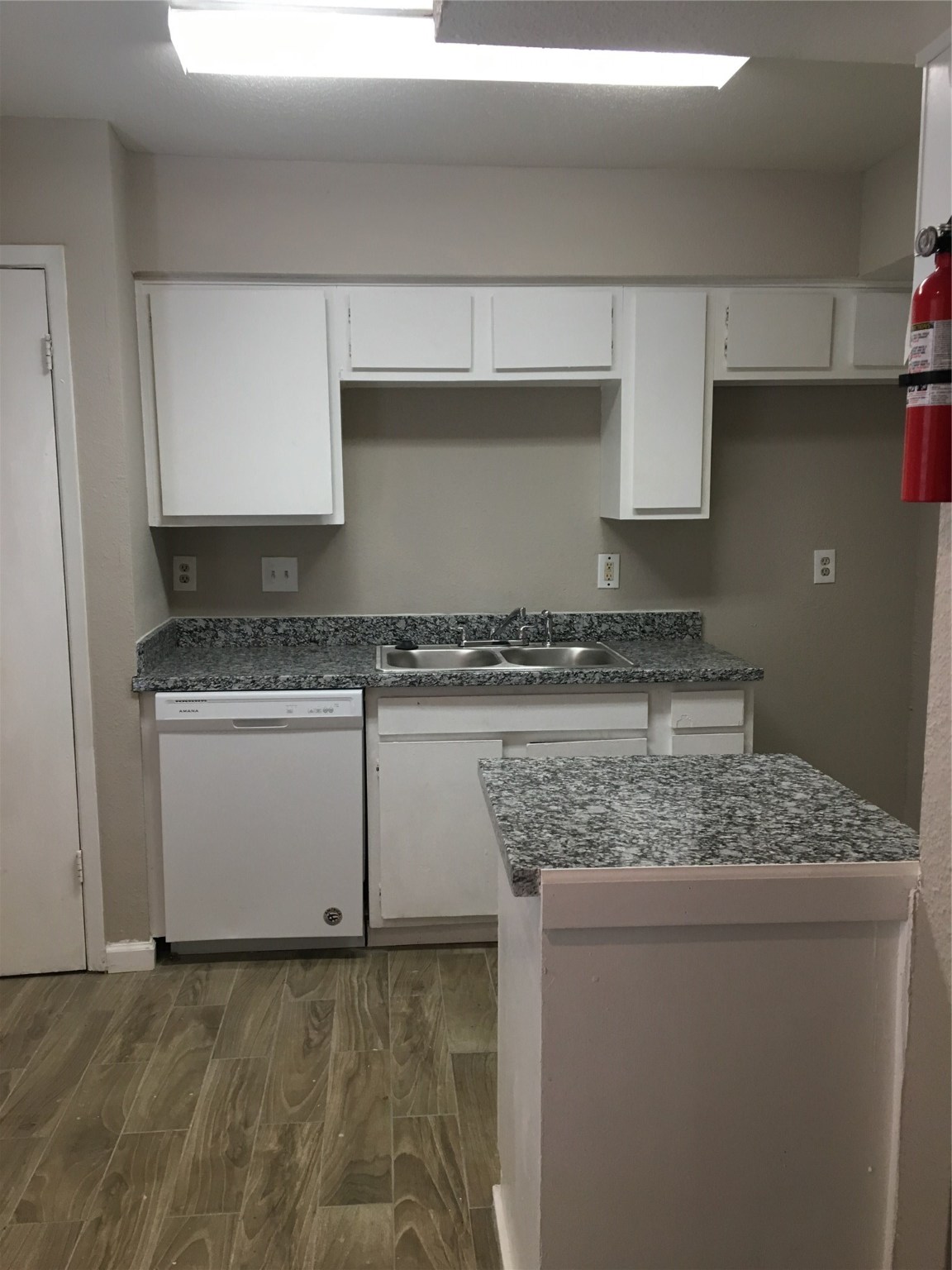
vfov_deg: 61.7
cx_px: 476
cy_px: 635
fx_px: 1063
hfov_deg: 48.2
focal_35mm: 29
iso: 80
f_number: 2.2
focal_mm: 4.15
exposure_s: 1/30
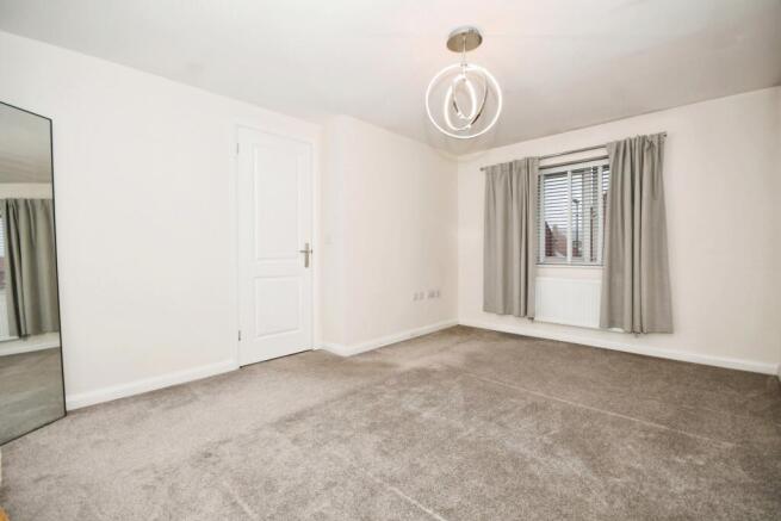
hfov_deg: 100.4
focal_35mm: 15
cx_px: 390
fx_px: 325
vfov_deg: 77.4
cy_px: 260
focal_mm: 10
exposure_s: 1/60
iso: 400
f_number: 8
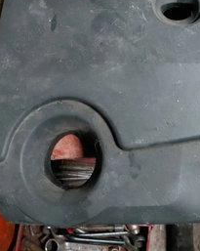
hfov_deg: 39.0
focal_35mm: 38
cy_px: 57
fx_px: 282
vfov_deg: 45.9
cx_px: 115
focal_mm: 4.69
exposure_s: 1/24
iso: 1600
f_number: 1.8
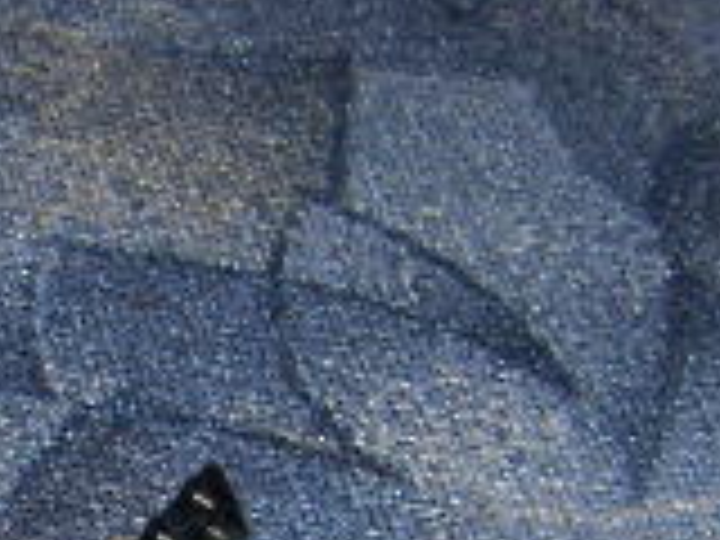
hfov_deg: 12.1
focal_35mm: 156
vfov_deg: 9.1
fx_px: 3245
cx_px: -324
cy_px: 932
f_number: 2.8
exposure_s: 1/59.5
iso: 100
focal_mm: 8
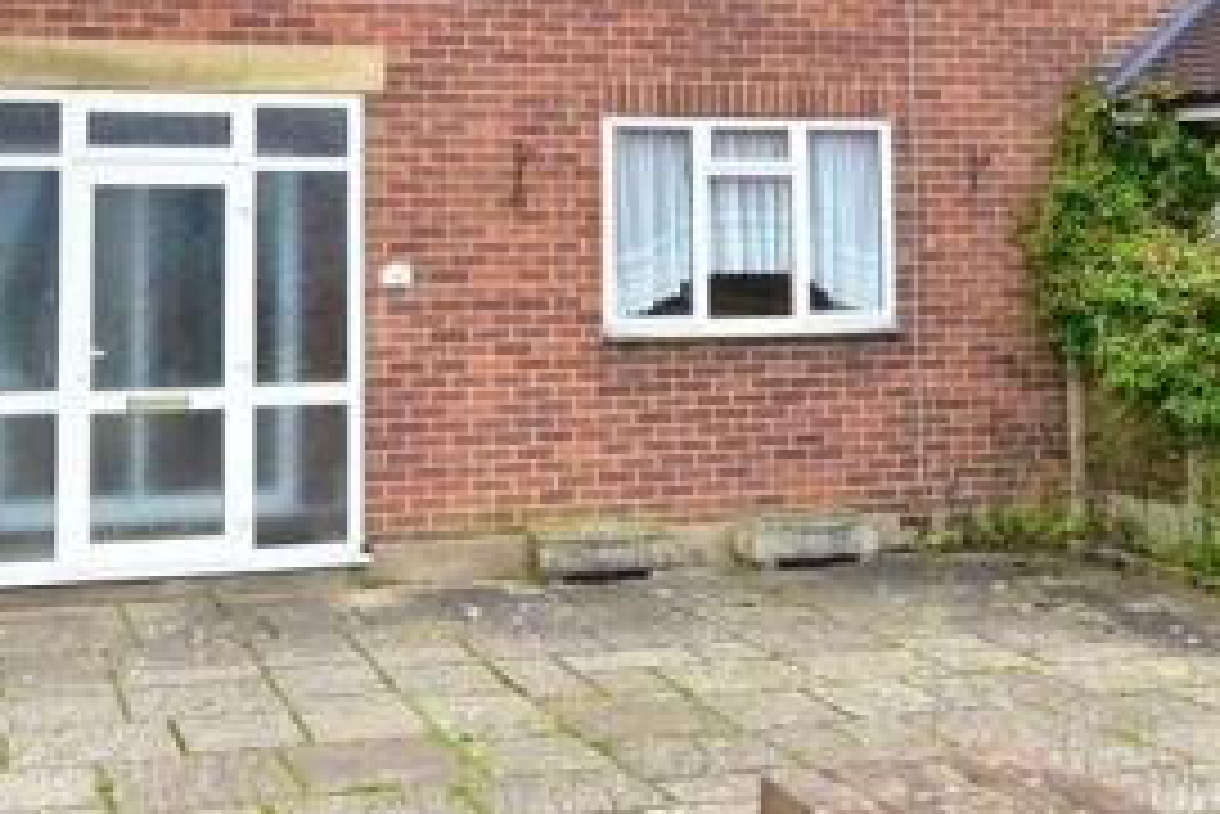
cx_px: 434
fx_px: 1601
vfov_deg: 27.5
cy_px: 74
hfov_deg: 41.3
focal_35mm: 47
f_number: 8
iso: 640
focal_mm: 13
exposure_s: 1/250
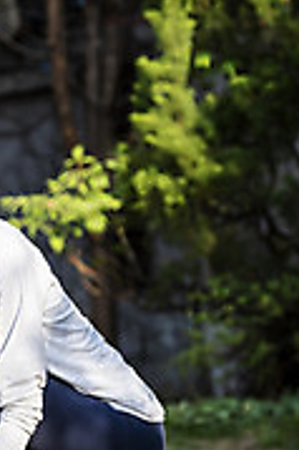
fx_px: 2933
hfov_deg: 5.8
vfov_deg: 8.8
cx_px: 1
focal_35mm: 235
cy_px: 168
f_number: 4
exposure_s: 1/1000
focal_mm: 105
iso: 160
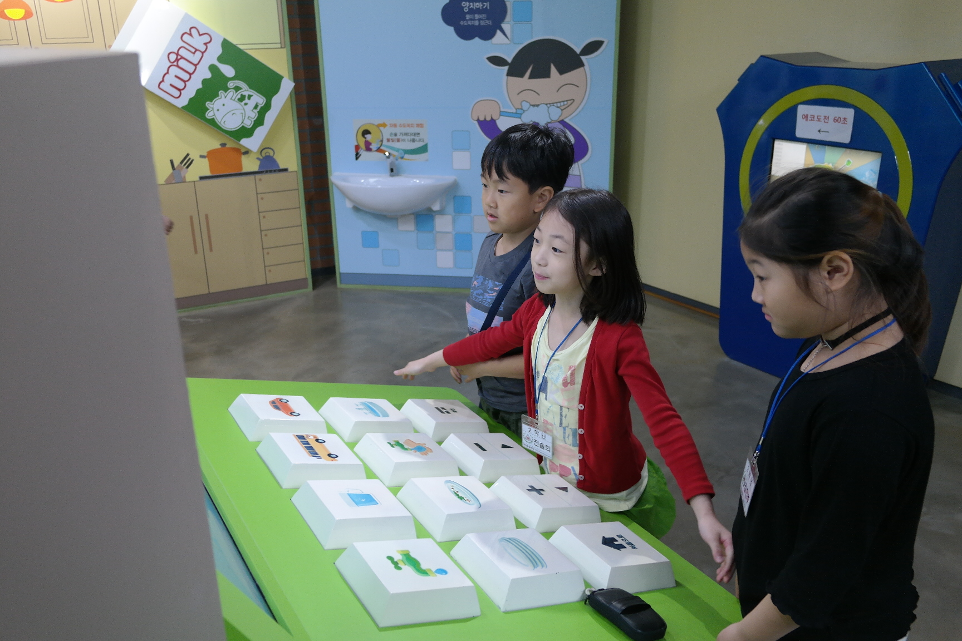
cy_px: 320
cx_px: 481
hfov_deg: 61.9
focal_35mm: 30
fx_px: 802
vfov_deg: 43.6
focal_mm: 20
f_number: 3.5
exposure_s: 1/40
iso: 800
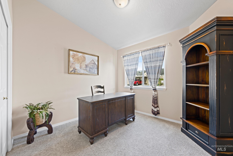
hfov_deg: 104.3
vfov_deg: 81.2
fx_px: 91
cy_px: 78
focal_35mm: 14
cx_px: 116
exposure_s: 6
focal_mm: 14
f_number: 9
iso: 100
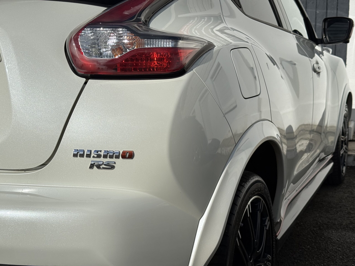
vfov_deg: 30.3
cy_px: 133
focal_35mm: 48
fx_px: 492
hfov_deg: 39.7
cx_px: 178
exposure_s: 1/16129
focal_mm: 6.76
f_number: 1.78
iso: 50
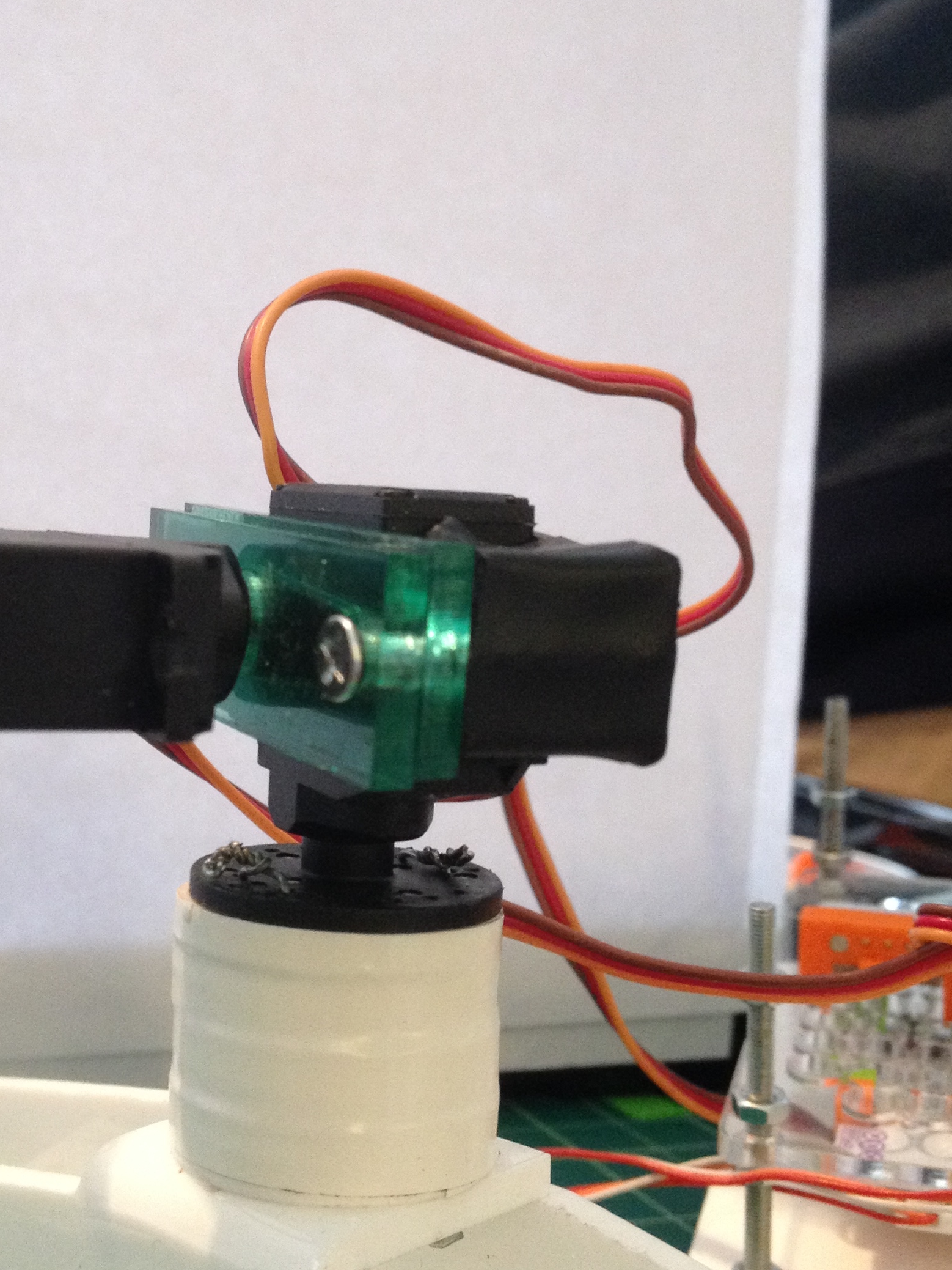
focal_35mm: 55
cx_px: 335
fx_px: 2017
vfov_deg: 34.9
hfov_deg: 26.4
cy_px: 631
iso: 250
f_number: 2.4
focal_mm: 4.28
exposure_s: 1/20
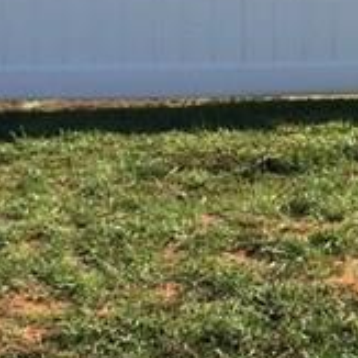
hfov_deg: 10.6
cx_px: 448
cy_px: -33
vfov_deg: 10.7
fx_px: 1884
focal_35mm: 161
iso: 32
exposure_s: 1/1276
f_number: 2.2
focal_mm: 4.15
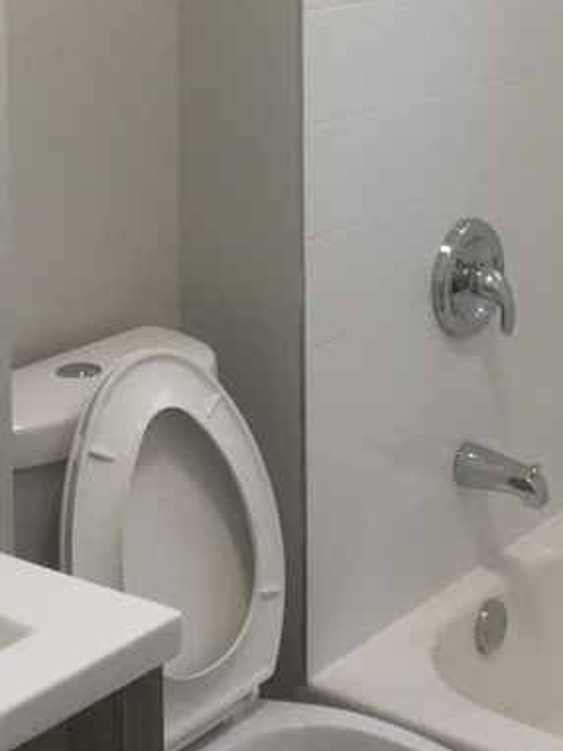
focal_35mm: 82
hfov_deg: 18.0
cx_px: 341
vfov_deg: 23.1
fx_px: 1780
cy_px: 33
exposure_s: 1/30
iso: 32
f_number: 2.2
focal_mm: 4.15
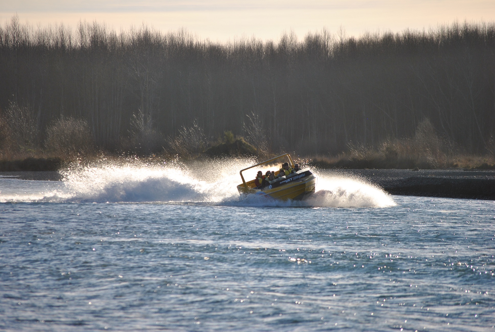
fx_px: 3614
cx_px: 248
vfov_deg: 5.3
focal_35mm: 262
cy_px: 166
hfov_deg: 7.8
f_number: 5.3
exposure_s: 1/1250
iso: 200
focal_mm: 175
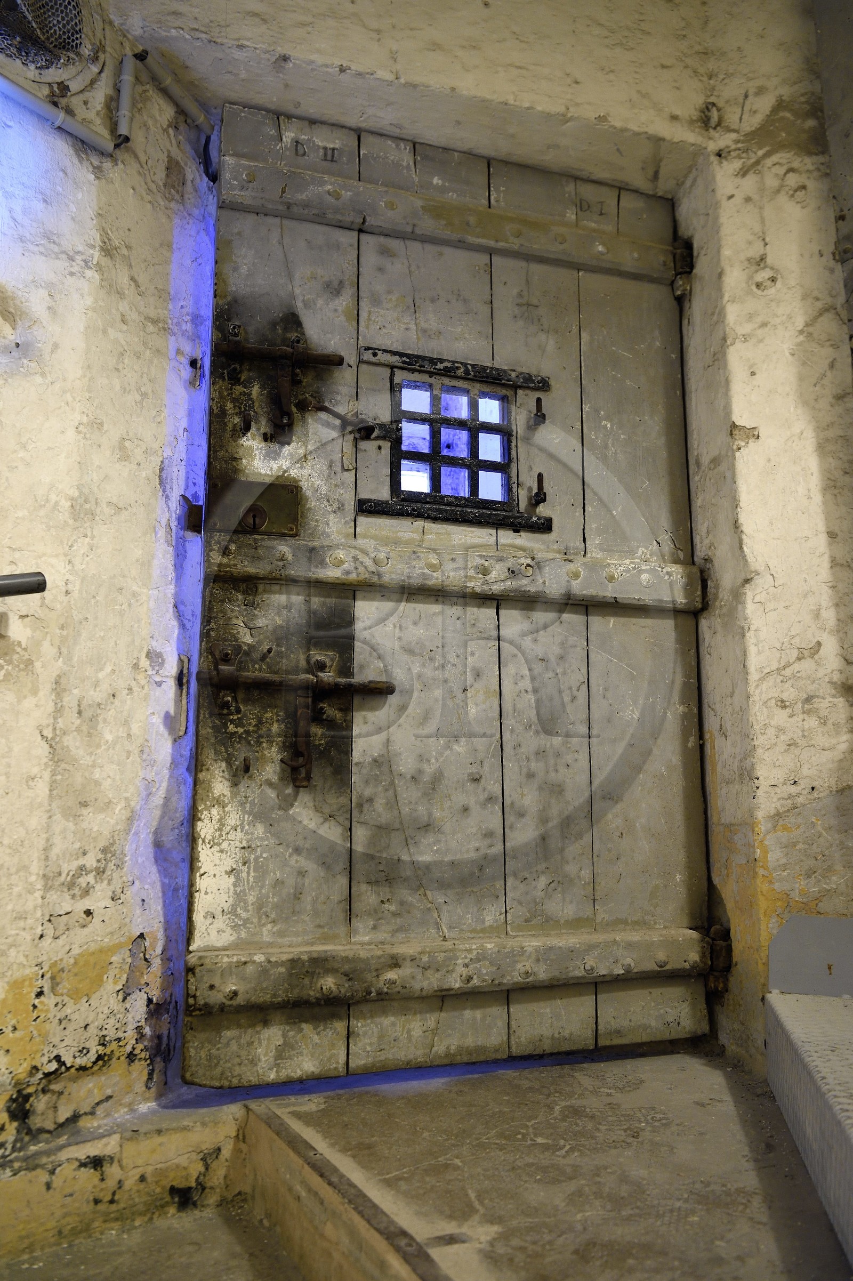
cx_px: 426
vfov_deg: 67.4
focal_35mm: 27
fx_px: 960
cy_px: 640
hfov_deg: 47.9
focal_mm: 27
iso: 1600
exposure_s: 1/6
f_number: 4.5
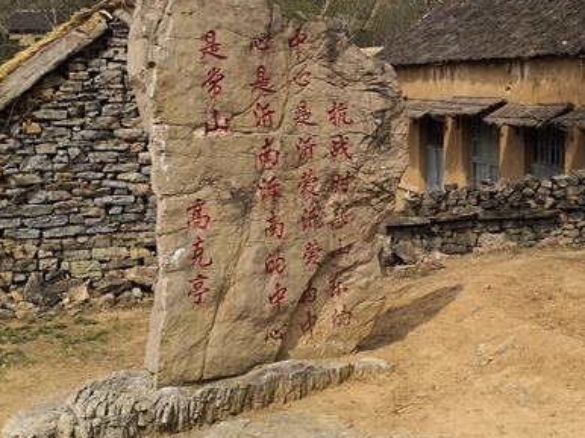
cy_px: 137
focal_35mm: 49
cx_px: 527
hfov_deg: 36.5
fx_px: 828
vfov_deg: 29.4
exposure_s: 1/2577
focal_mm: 3.95
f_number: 1.6
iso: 50
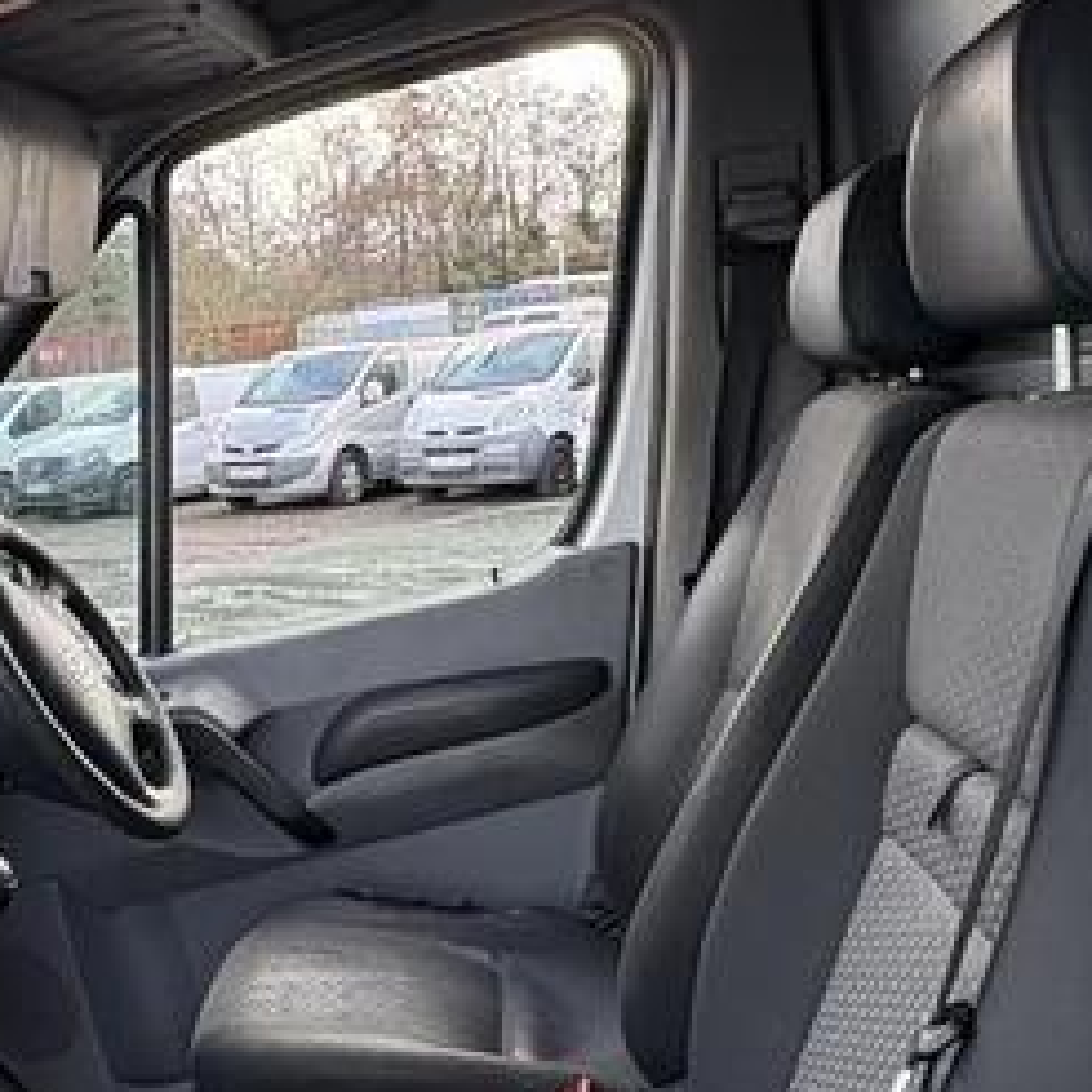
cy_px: 621
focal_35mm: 45
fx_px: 1606
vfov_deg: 37.5
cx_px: 58
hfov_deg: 34.8
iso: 64
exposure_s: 1/176
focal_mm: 2.22
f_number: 2.2
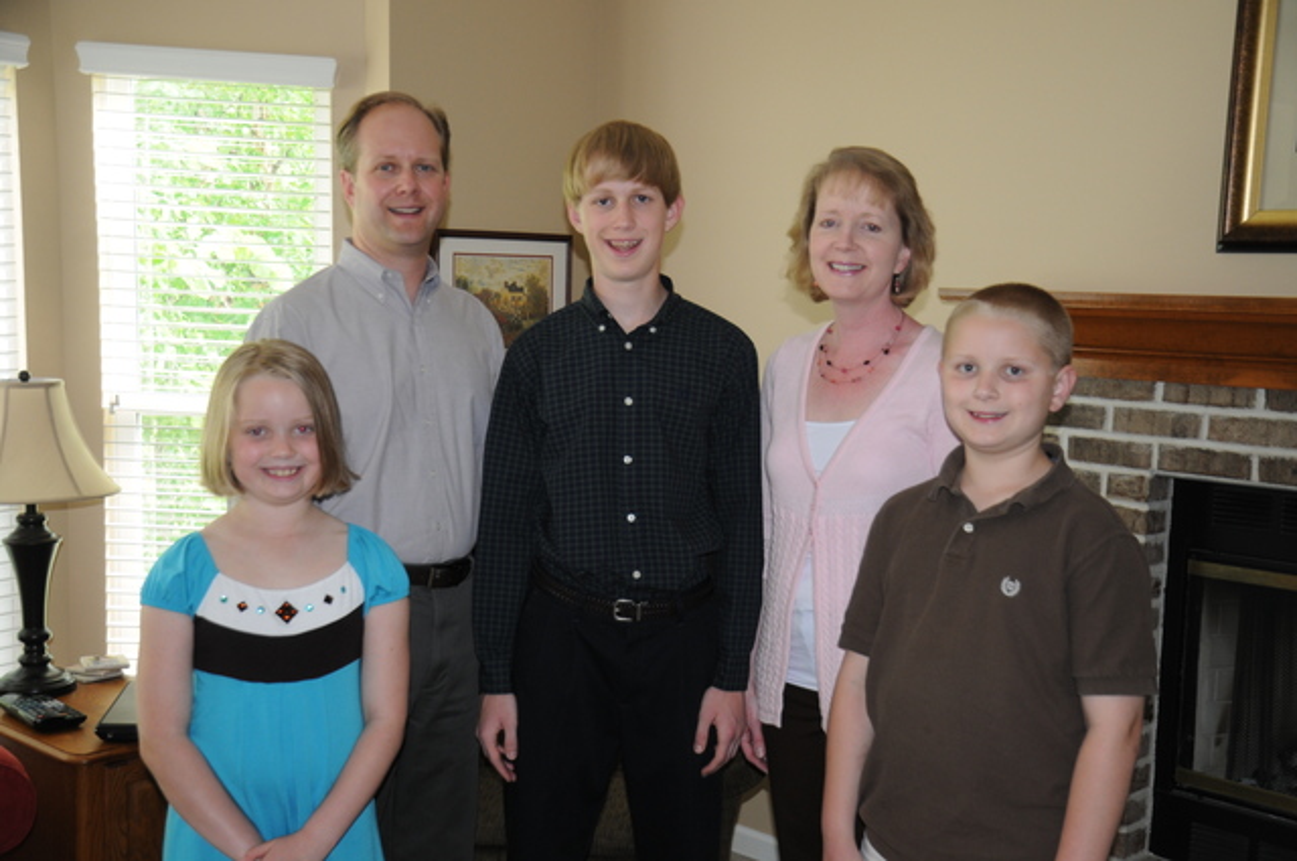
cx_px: 648
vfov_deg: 31.8
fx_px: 1511
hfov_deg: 46.5
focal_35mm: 42
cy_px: 430
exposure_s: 1/25
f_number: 4.2
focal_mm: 28
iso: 400
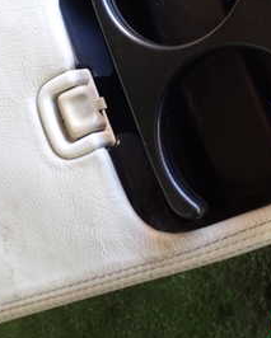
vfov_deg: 28.0
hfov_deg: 23.1
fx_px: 661
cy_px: 57
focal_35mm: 66
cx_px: 179
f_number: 2.3
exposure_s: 1/30
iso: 200
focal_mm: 5.4
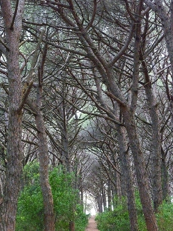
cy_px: 126
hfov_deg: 14.4
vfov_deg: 19.1
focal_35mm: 103
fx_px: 686
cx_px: 81
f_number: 4.7
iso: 800
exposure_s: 1/30
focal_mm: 15.3
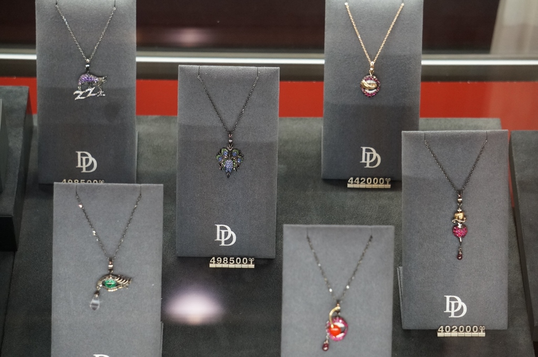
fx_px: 1634
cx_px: 269
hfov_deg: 18.7
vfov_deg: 12.5
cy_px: 178
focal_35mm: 110
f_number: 5
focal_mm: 73
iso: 1600
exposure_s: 1/160
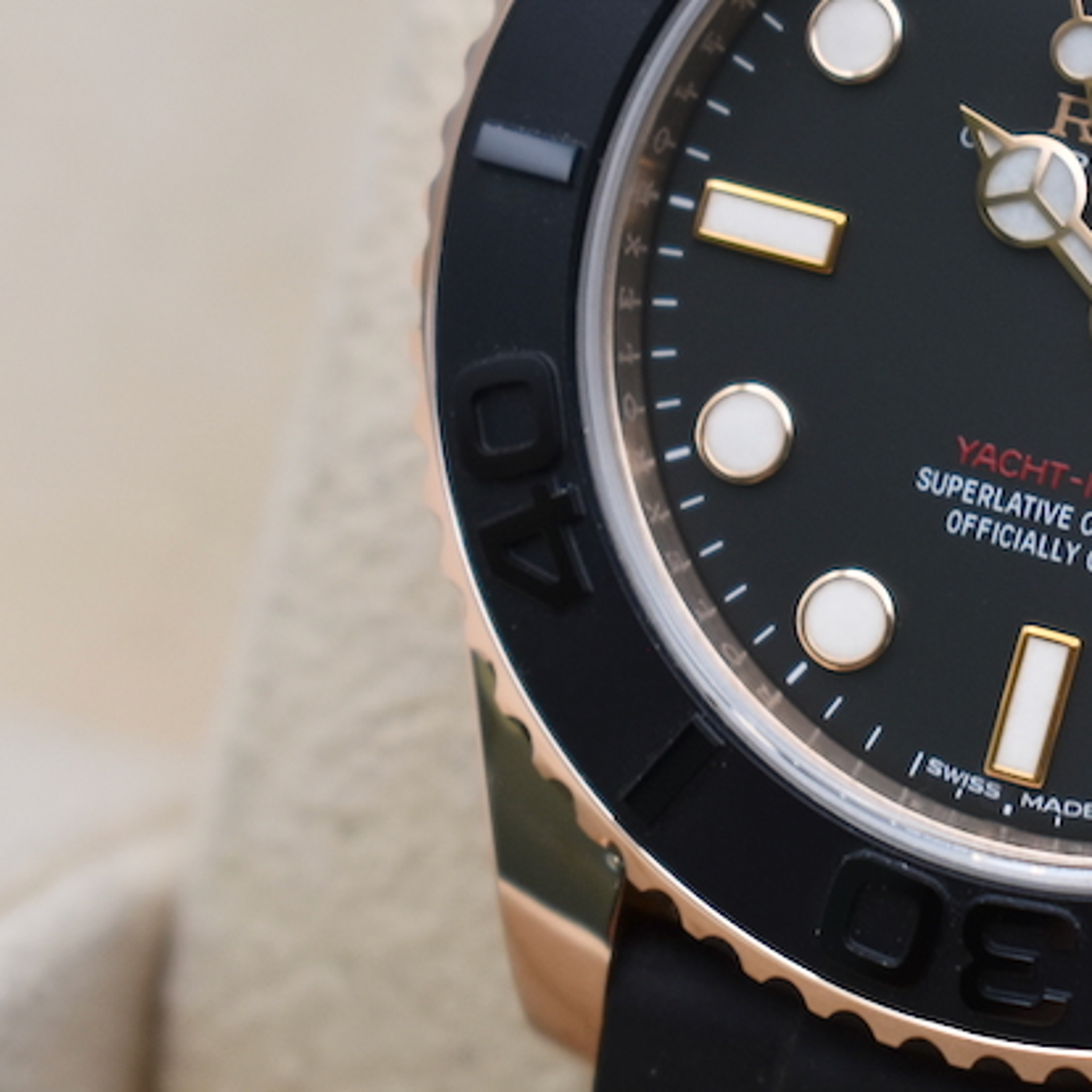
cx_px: 1174
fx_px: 6745
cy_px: 338
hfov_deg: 9.2
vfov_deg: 9.2
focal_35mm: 189
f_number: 5.6
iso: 400
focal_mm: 48
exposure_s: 1/125
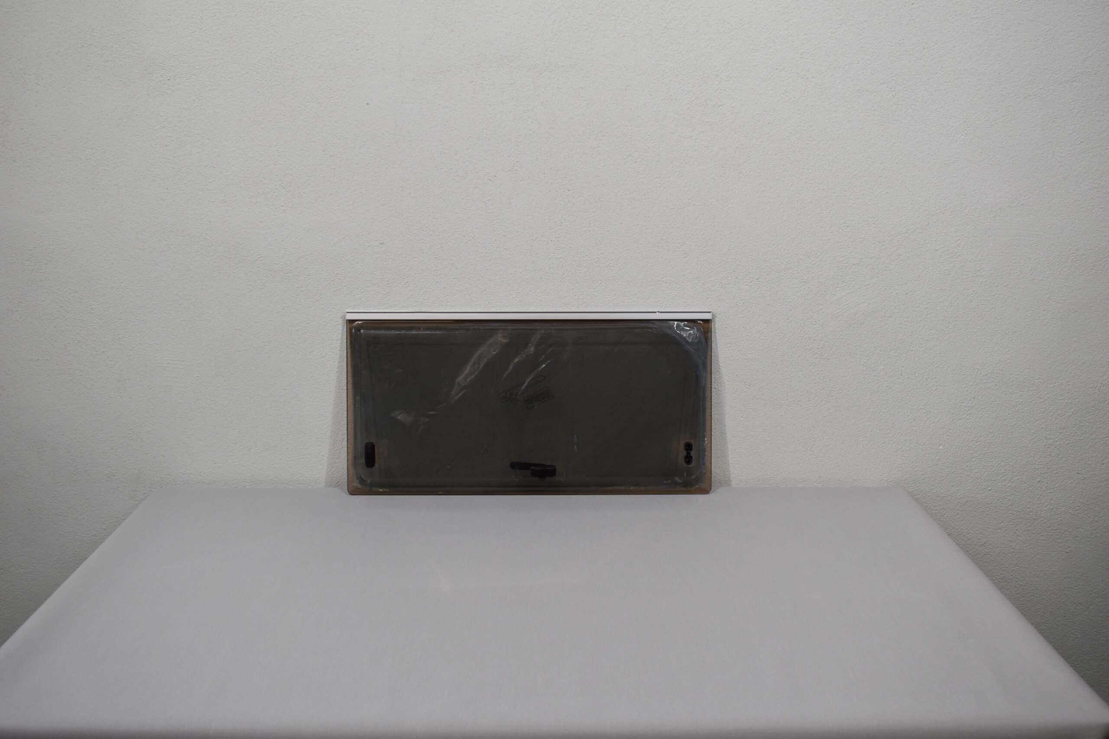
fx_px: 1201
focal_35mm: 39
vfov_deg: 34.2
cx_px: 554
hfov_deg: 49.6
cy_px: 370
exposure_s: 1/125
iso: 320
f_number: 5.6
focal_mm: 26
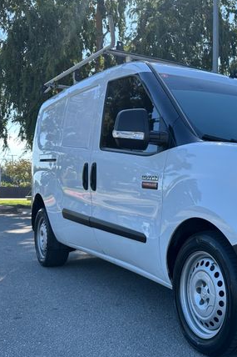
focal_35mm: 42
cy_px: 218
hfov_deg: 28.8
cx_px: 263
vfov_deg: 46.1
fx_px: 415
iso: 80
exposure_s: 1/1433
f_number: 1.78
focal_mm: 6.86
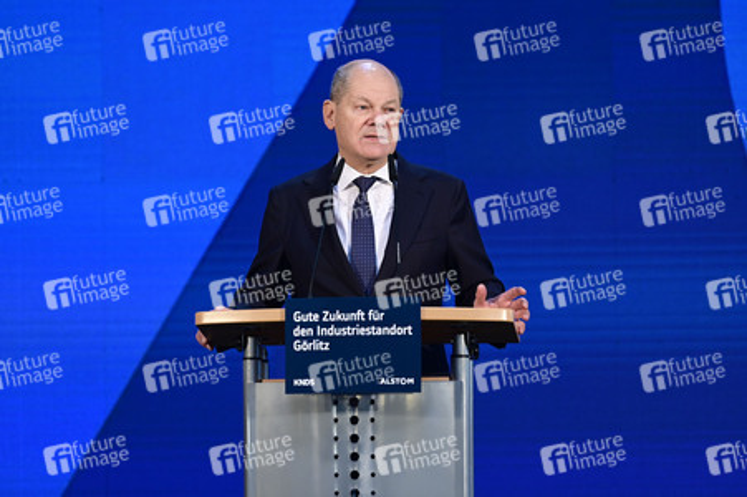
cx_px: 374
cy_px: 248
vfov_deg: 6.9
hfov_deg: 10.3
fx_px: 4147
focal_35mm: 200
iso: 1250
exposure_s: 1/400
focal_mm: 200
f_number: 3.5
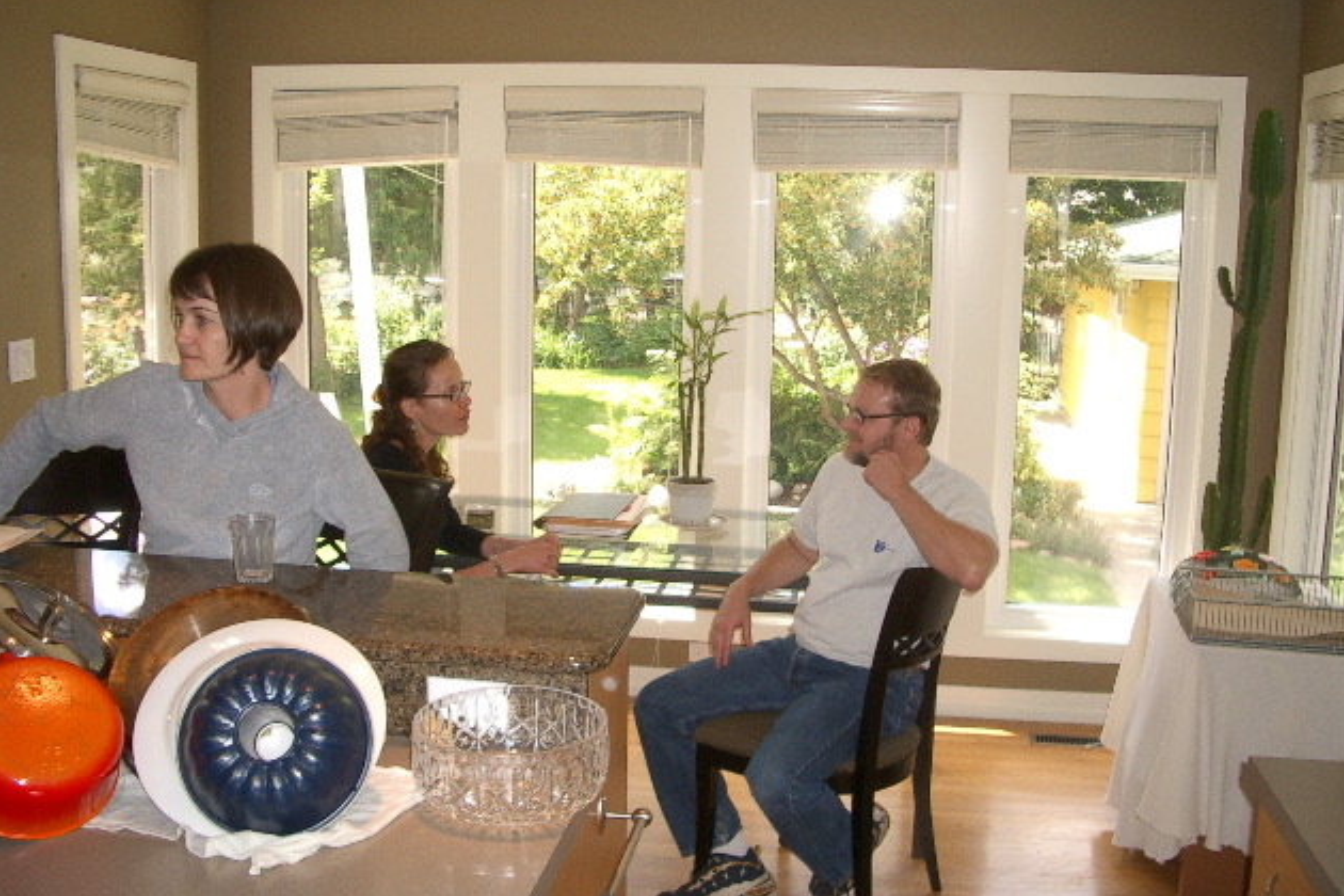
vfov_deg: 35.9
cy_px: 435
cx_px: 678
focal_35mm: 37
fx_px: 1381
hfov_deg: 51.9
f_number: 2.6
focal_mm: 5.8
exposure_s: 1/250
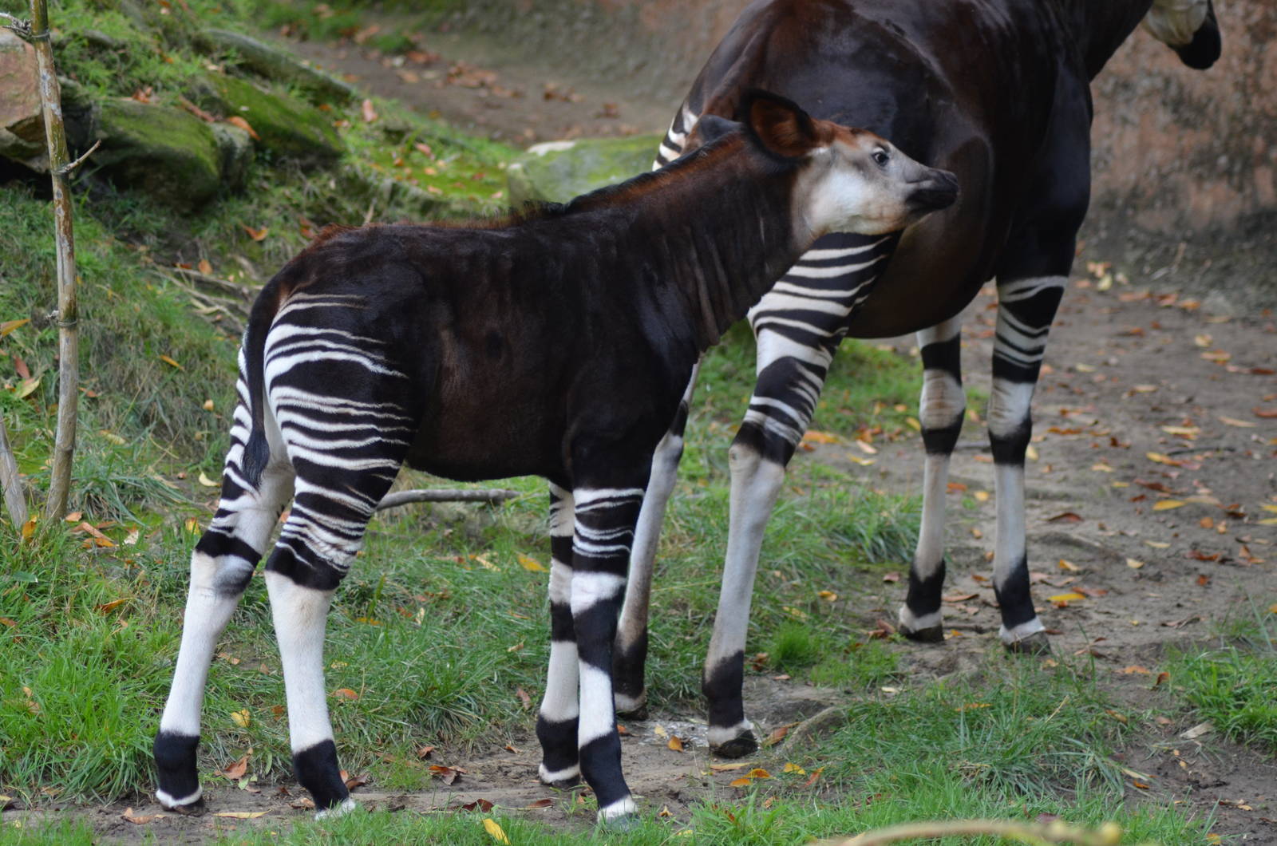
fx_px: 6160
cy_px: 423
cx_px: 638
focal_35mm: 174
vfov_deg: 7.9
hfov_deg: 11.8
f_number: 4.2
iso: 800
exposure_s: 1/200
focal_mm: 116
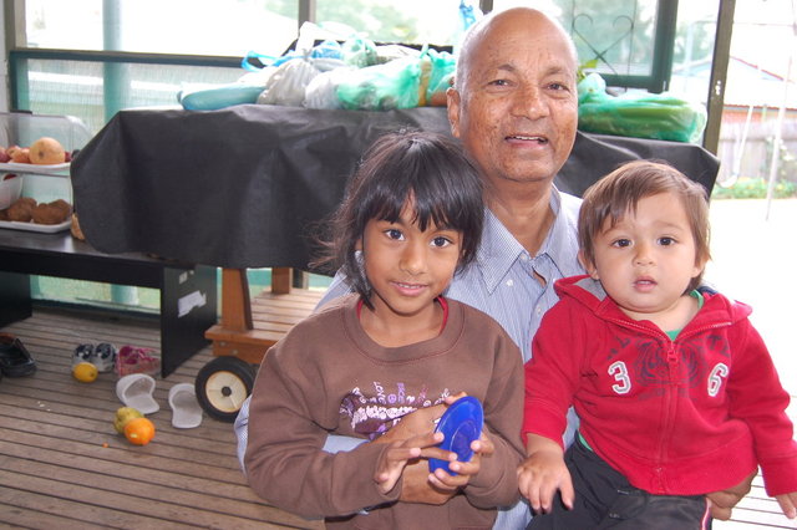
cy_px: 265
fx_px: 730
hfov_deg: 57.2
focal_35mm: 33
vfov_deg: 39.9
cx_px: 398
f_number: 3.8
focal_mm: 22
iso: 400
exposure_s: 1/60
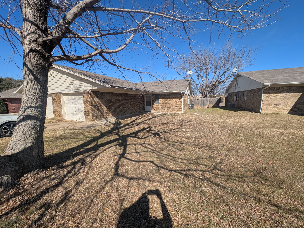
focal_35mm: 12
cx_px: 152
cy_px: 114
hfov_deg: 110.5
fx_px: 105
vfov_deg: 94.5
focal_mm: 2.23
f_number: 1.95
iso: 38
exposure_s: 1/2625
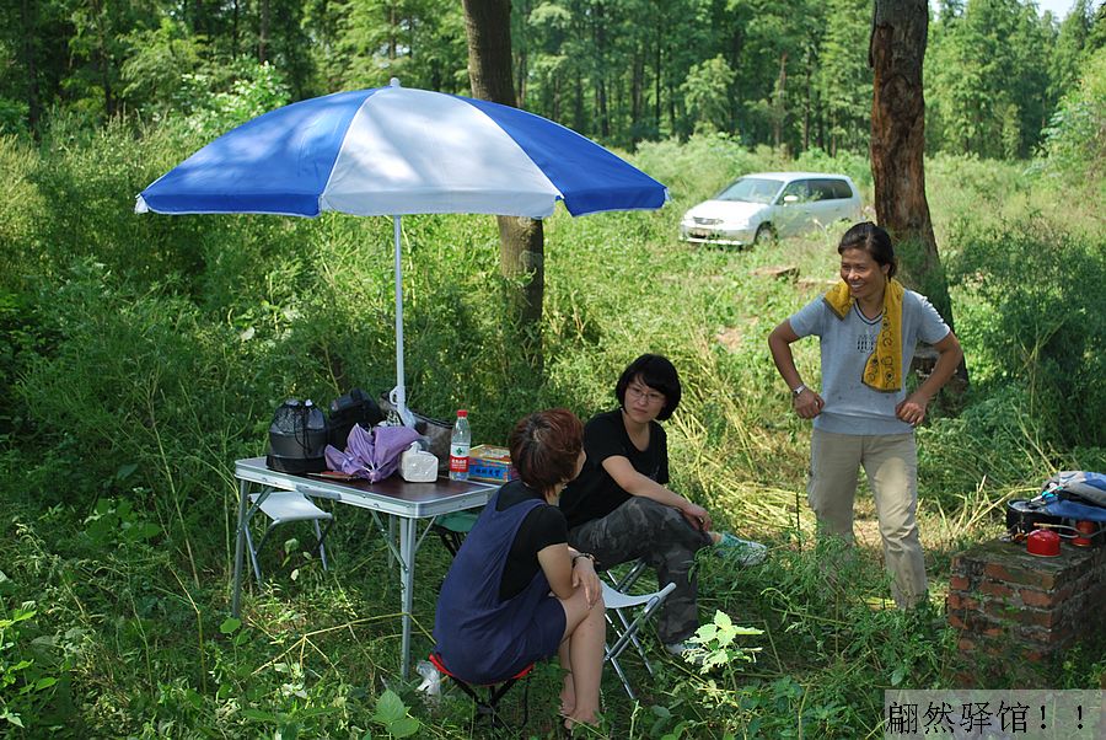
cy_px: 370
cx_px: 553
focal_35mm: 48
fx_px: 1476
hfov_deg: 41.1
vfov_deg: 28.1
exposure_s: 1/160
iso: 100
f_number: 5
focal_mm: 32
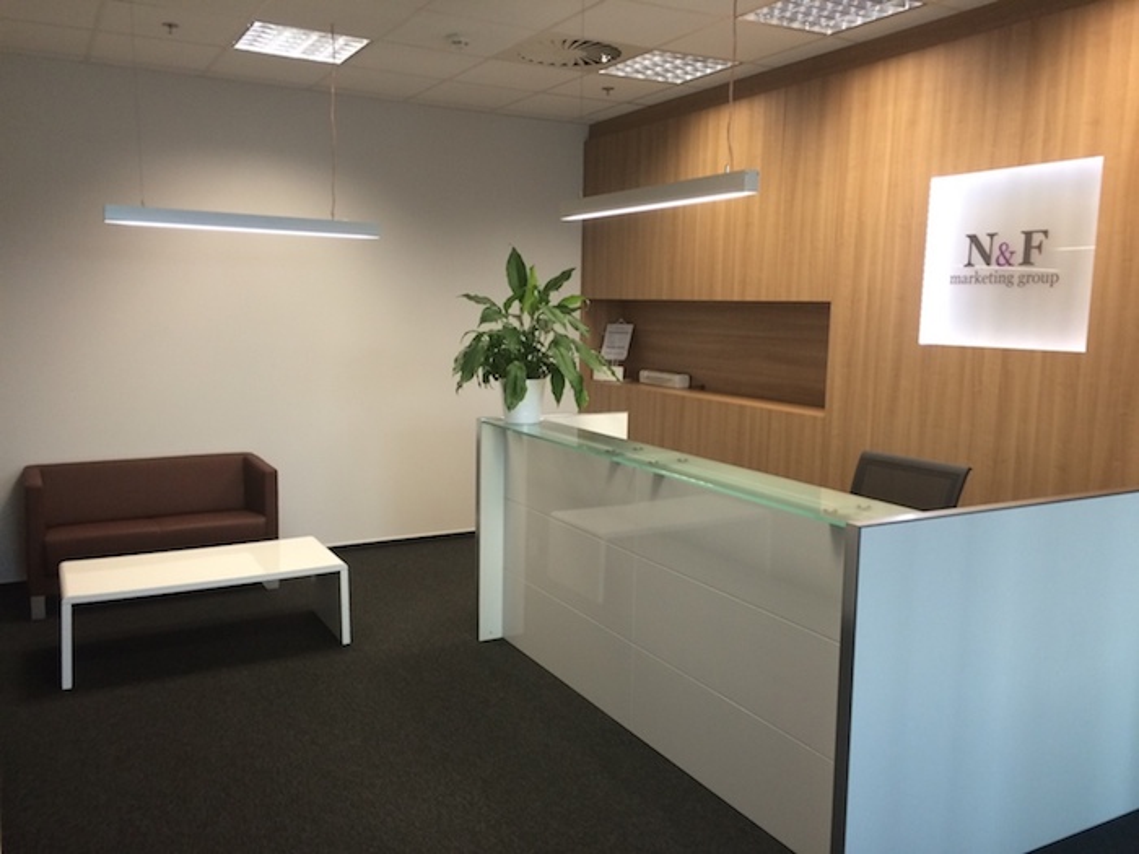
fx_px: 987
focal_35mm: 30
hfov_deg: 60.0
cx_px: 570
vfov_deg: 46.8
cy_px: 427
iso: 64
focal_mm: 4.12
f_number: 2.2
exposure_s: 1/30
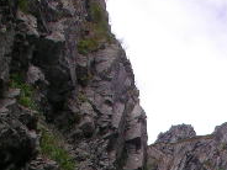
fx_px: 846
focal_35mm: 129
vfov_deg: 11.3
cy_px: 208
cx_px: 265
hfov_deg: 14.8
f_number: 2.8
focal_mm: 5.7
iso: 50
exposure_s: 1/160
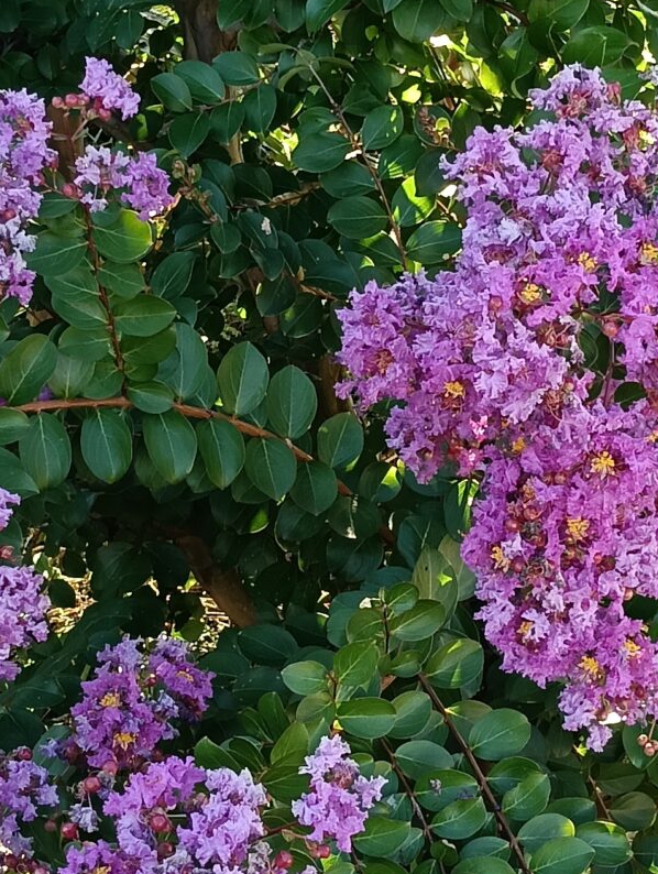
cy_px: 361
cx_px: 320
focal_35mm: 87
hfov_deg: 17.0
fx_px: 2199
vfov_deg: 22.4
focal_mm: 3.98
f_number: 1.8
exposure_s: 1/100
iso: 100
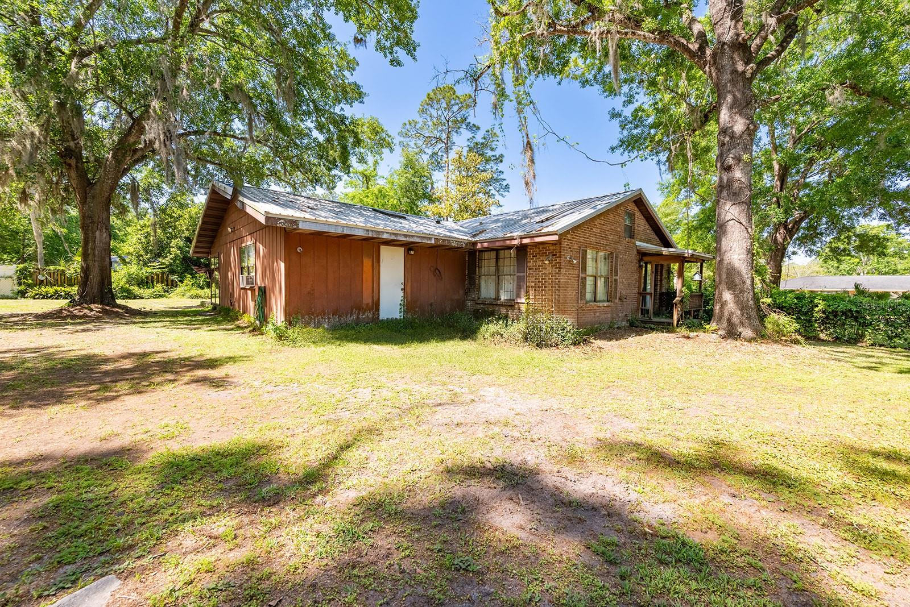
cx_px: 455
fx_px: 354
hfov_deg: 104.2
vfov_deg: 81.3
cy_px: 304
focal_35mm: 14
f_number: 8
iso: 200
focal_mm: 14
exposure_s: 1/1000
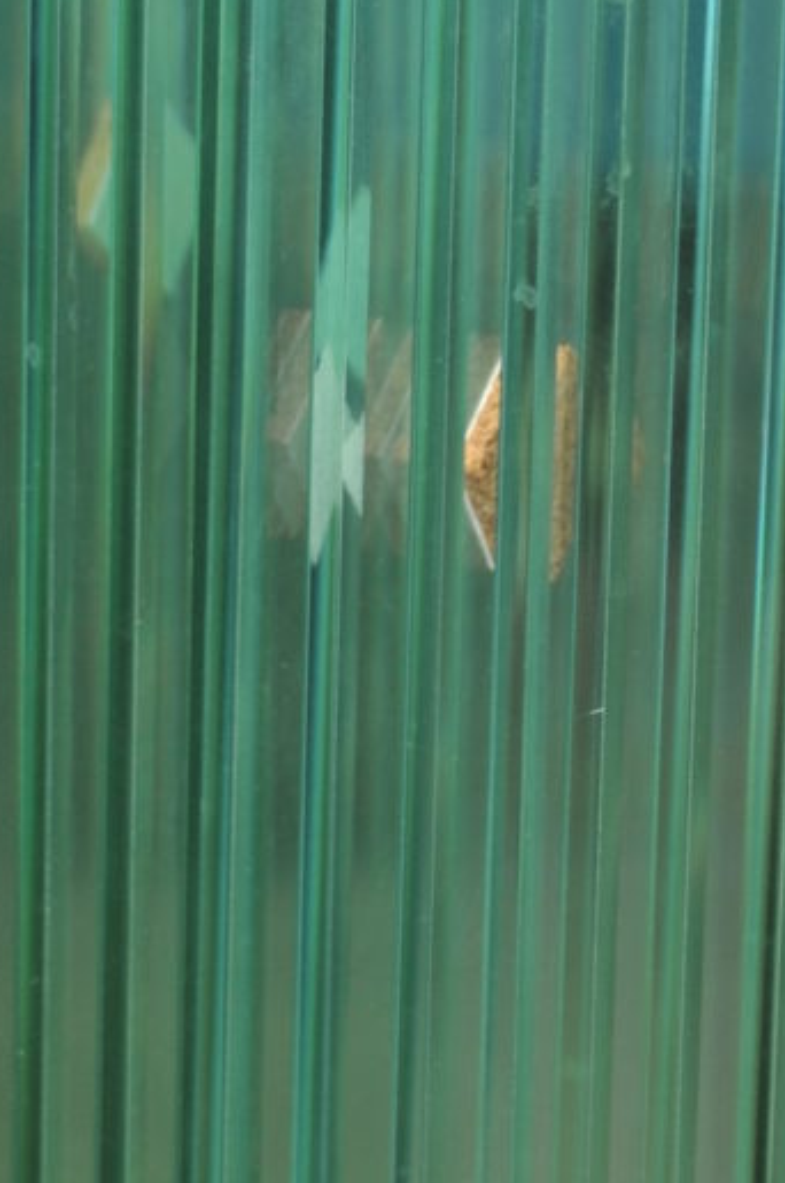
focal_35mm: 199
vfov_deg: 10.3
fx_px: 6526
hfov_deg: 6.9
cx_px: 61
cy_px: 136
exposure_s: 1/60
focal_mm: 50
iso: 400
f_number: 5.6
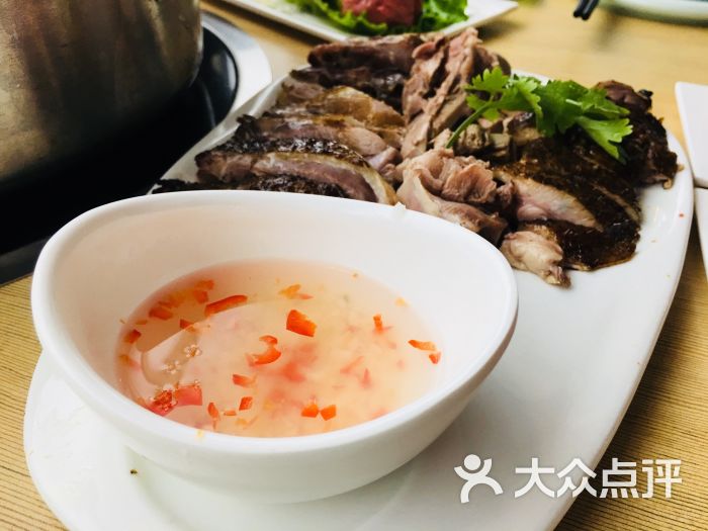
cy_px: 266
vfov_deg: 48.2
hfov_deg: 61.7
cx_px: 354
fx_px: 593
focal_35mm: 29
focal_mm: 4.15
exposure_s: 1/33
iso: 32
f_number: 2.2
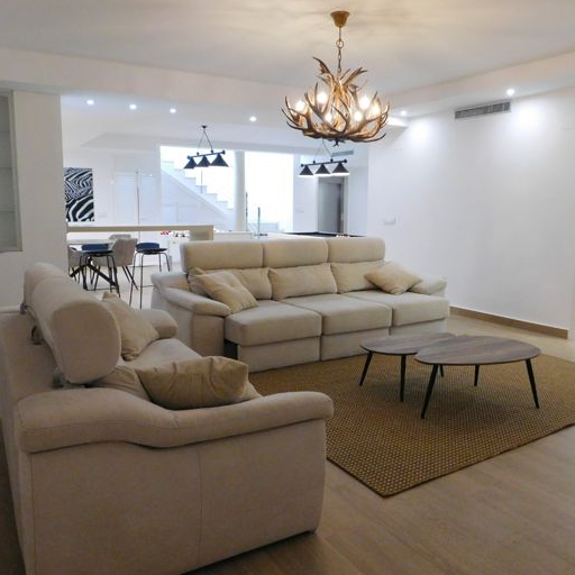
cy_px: 284
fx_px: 526
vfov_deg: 57.3
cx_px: 296
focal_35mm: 28
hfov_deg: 57.3
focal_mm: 4
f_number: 3
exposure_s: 1/30
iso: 400
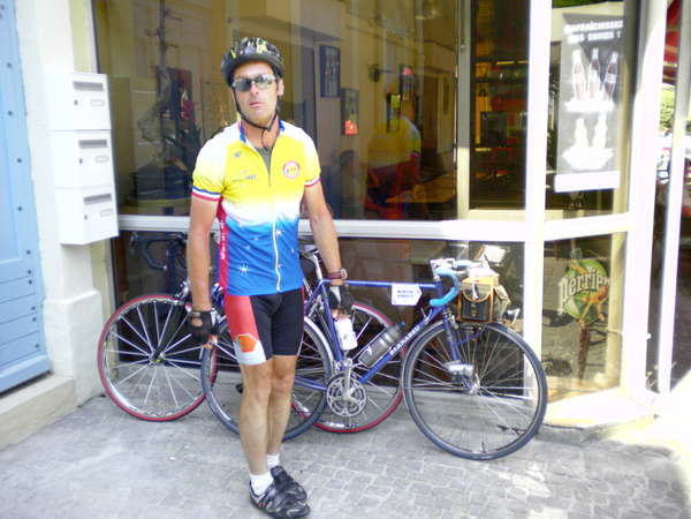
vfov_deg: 40.7
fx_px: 699
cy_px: 260
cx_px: 346
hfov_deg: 52.6
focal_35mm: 35
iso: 80
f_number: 3.1
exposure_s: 1/185
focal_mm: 6.3
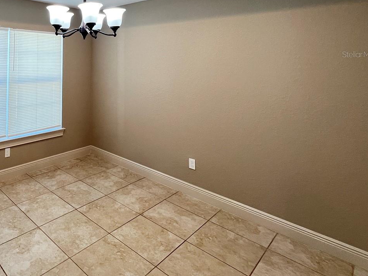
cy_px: 54
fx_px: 234
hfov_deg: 68.2
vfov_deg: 56.5
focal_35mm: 22
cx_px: 67
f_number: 1.8
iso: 160
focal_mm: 1.57
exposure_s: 1/60
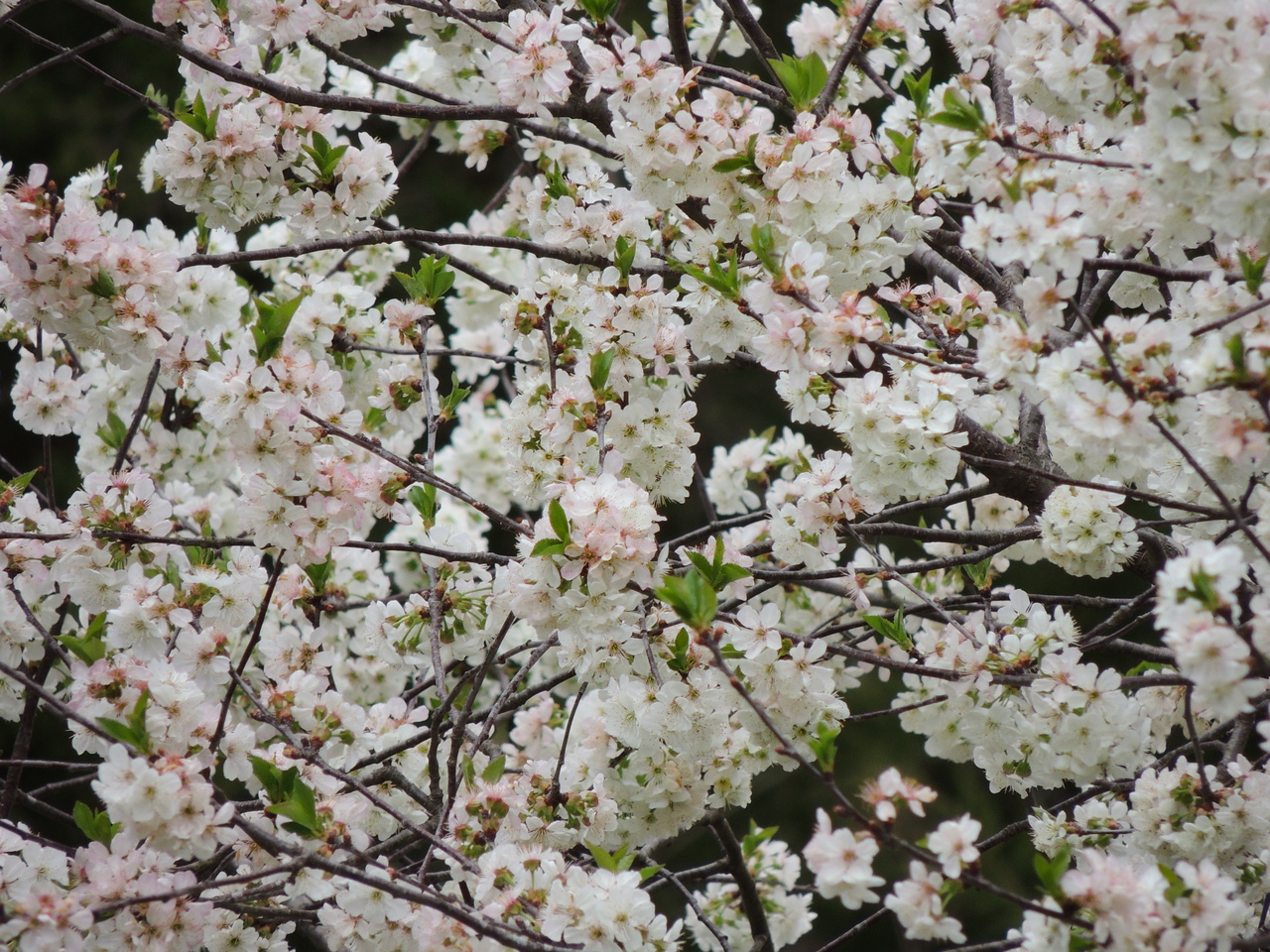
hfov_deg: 2.0
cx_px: 635
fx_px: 36688
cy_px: 476
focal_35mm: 1000
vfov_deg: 1.5
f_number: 5.9
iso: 180
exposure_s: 1/500
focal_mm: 180
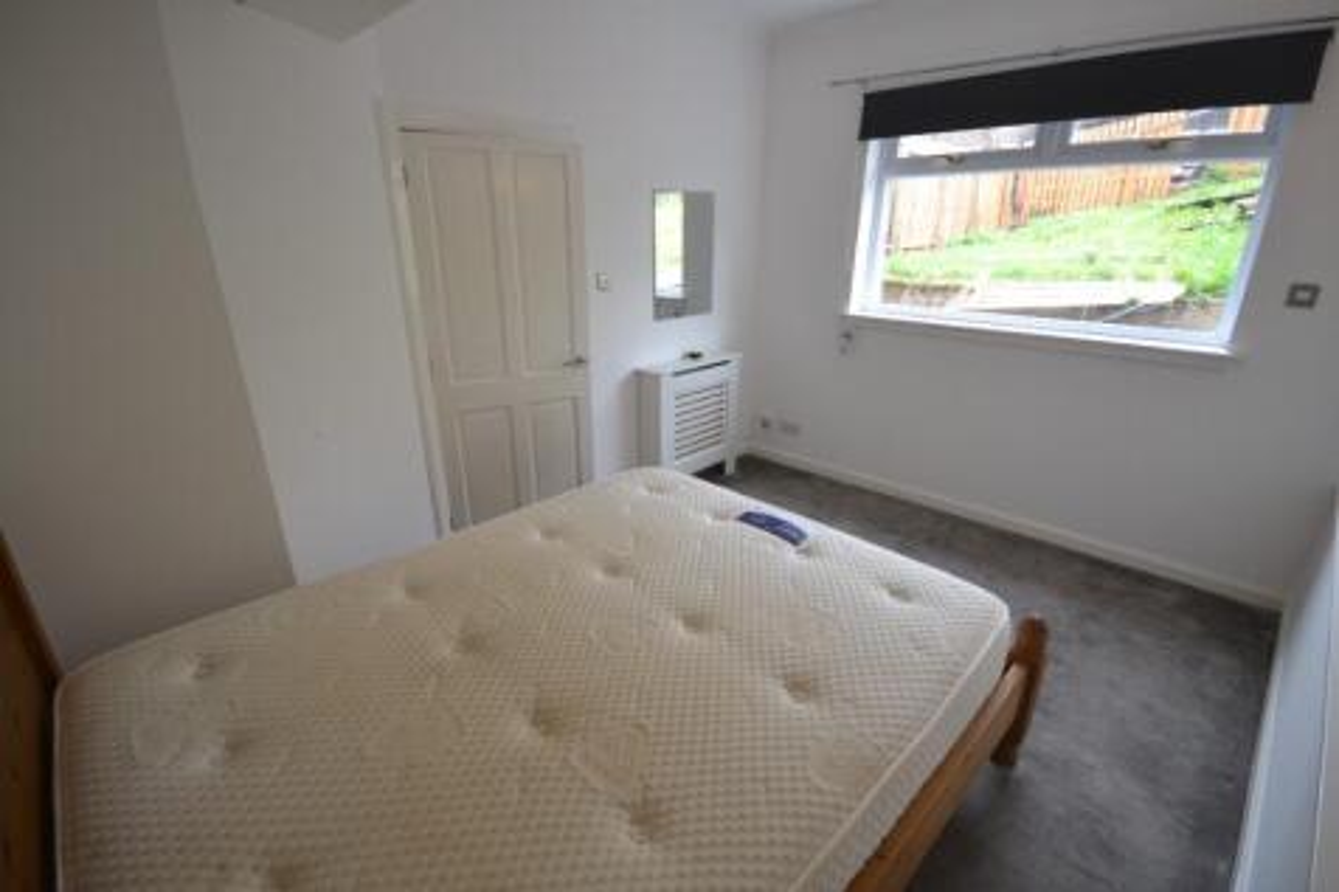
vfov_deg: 77.3
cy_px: 446
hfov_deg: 100.4
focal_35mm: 15
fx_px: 558
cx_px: 670
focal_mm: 10
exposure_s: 1/80
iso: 400
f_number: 4.5
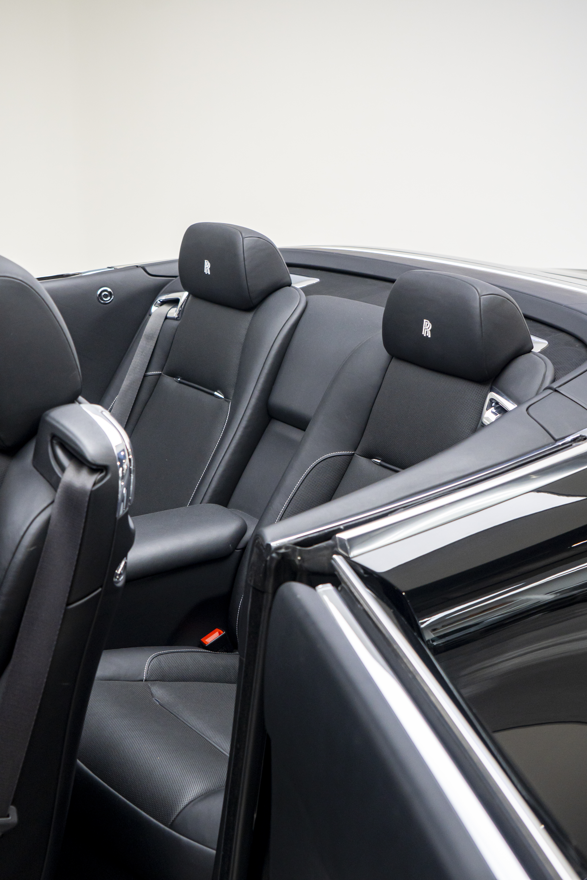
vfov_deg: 41.1
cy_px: 440
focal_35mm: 48
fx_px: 1174
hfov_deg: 28.1
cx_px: 294
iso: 800
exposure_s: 1/60
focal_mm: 32
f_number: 4
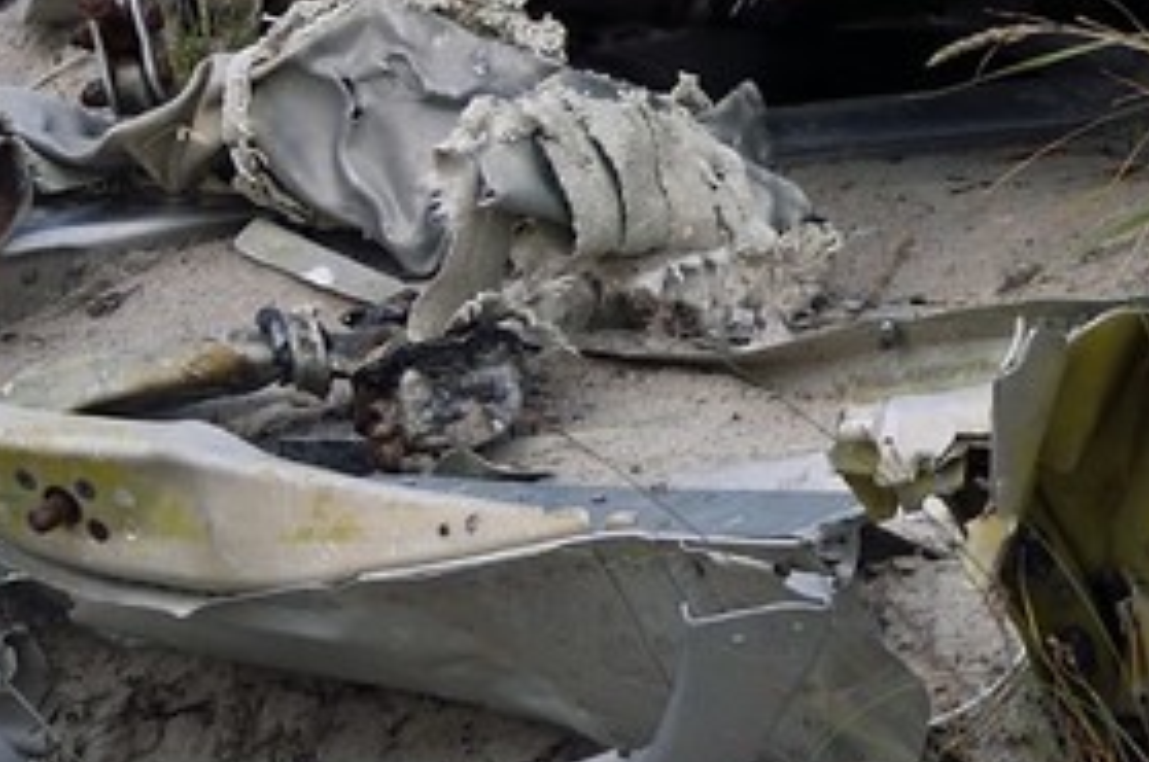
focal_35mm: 402
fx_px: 12808
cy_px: -811
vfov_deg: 3.4
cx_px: 3241
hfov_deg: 4.9
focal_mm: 70
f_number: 6.3
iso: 400
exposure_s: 1/400
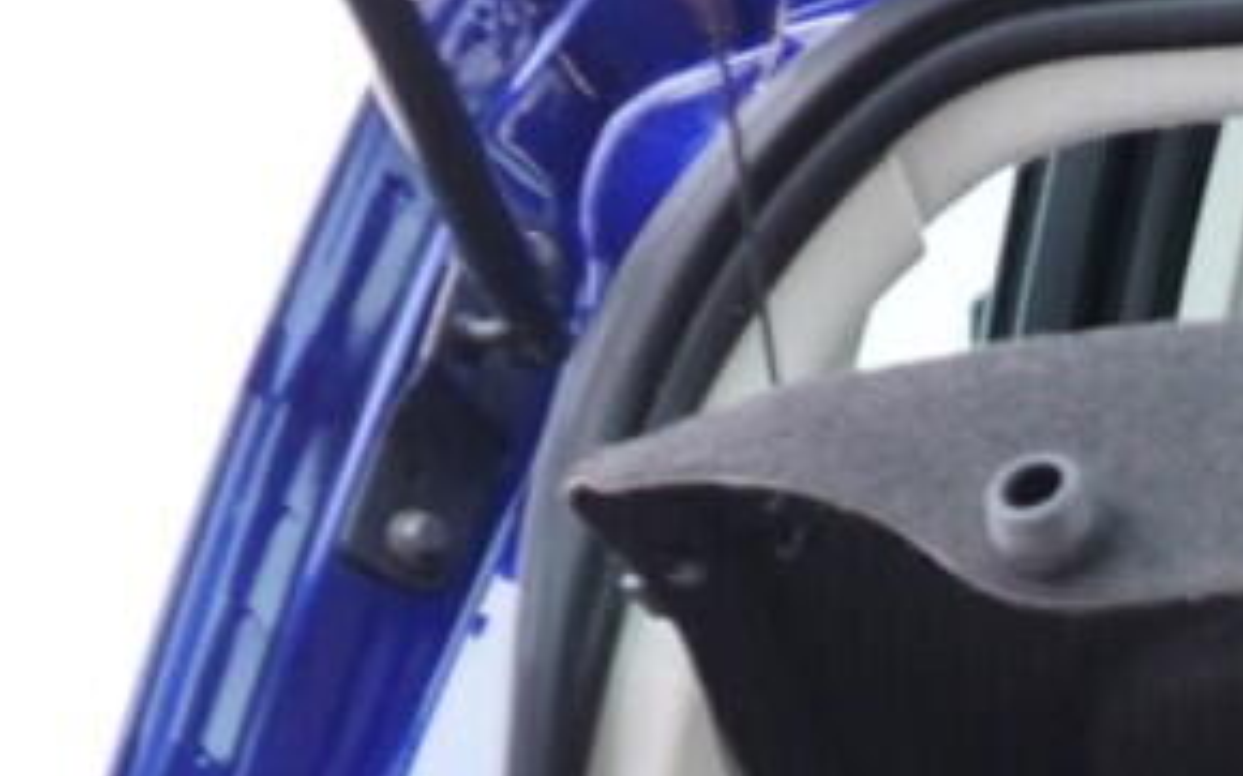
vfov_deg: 6.8
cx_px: 2456
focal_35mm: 182
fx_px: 6163
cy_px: 1844
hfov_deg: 10.6
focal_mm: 24
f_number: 2.8
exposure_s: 1/40
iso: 320
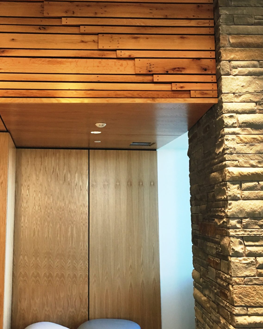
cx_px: 126
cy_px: 157
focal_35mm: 42
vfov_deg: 43.8
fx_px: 409
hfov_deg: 35.7
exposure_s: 1/30
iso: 125
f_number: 2.2
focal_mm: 4.15
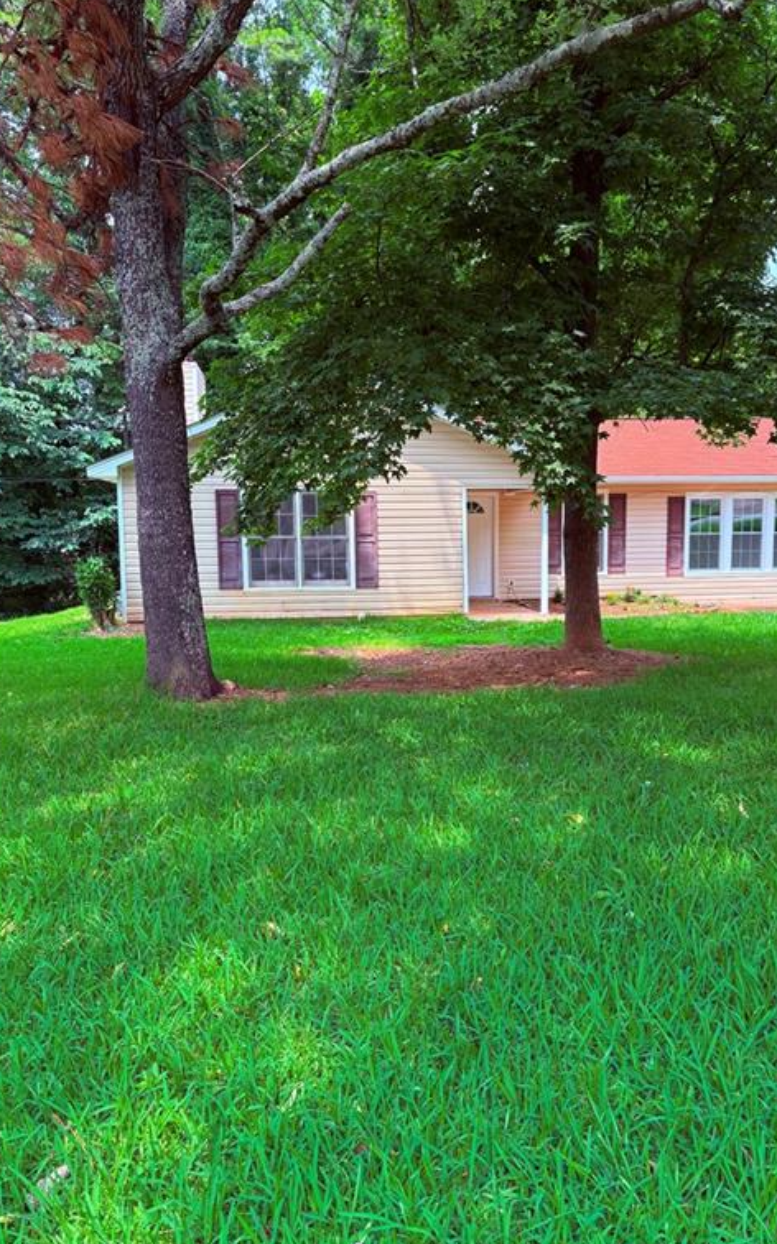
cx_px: 449
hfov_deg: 44.4
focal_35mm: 28
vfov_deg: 66.5
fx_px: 949
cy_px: 624
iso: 50
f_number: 1.6
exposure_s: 1/433
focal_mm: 5.96
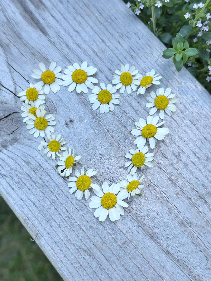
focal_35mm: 48
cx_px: 106
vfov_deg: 39.7
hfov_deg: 30.3
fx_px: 390
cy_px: 140
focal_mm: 6.9
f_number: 1.8
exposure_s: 1/858
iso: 80
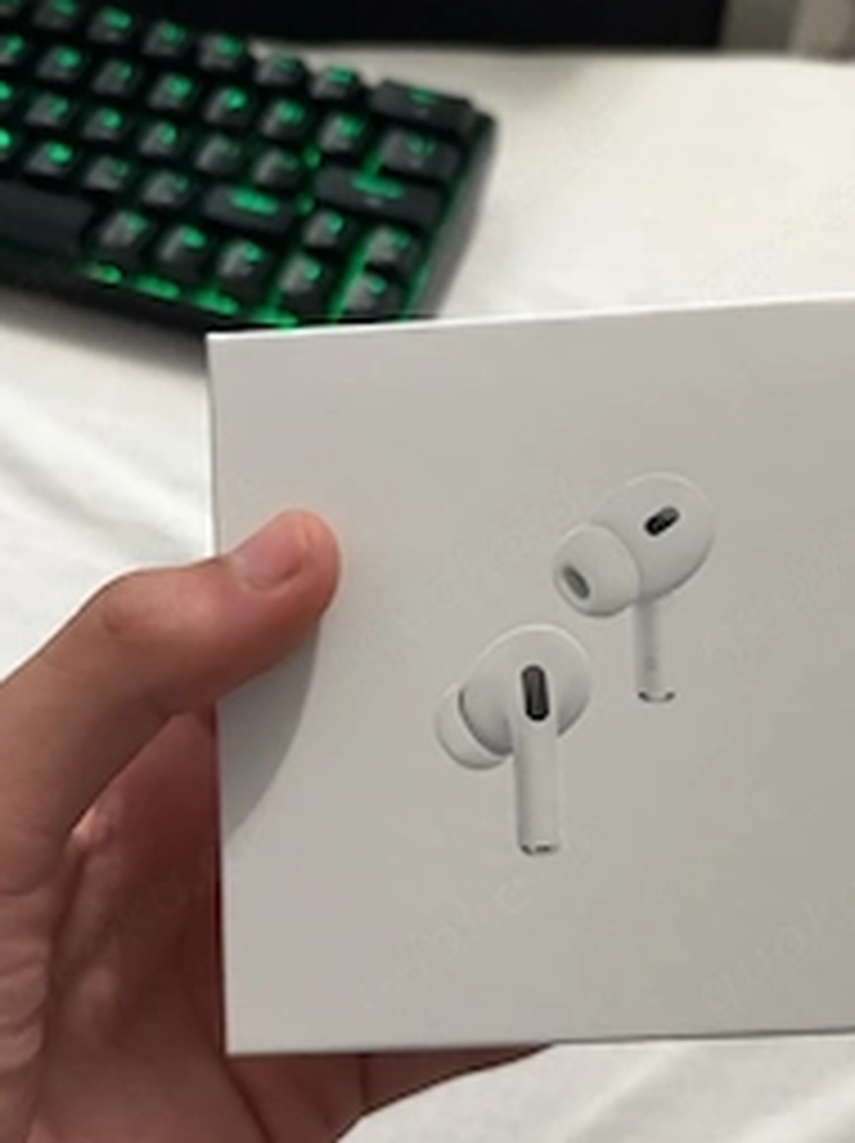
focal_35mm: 41
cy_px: 612
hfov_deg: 34.7
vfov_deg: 45.8
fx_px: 1353
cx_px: 580
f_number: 1.6
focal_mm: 5.96
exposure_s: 1/43
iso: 500
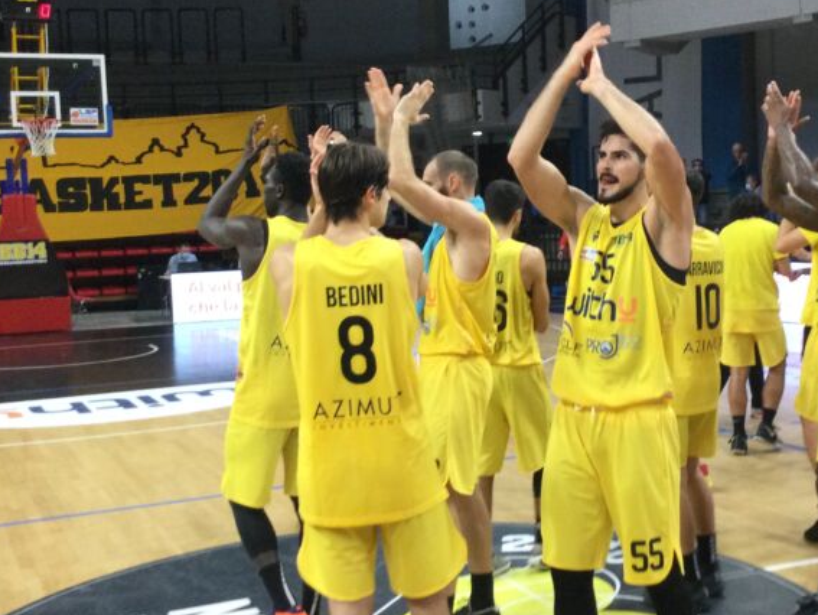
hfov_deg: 36.1
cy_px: 267
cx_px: 479
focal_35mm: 53
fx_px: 1253
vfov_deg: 27.5
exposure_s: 1/33
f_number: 2.4
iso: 50
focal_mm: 3.3
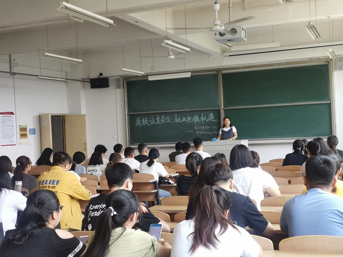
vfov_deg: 27.0
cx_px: 172
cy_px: 128
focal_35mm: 54
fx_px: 535
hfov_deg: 35.5
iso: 125
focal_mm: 3.95
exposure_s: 1/50
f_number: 2.4
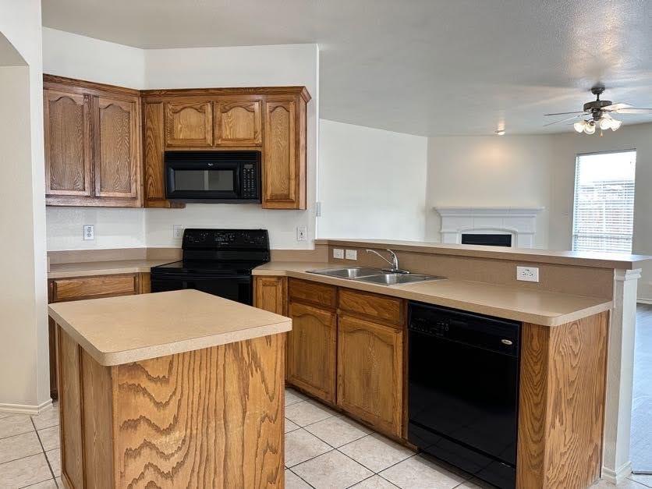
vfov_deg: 56.8
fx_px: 452
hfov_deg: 71.6
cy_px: 244
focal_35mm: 24
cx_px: 326
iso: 125
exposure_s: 1/120
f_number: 1.78
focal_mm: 6.86
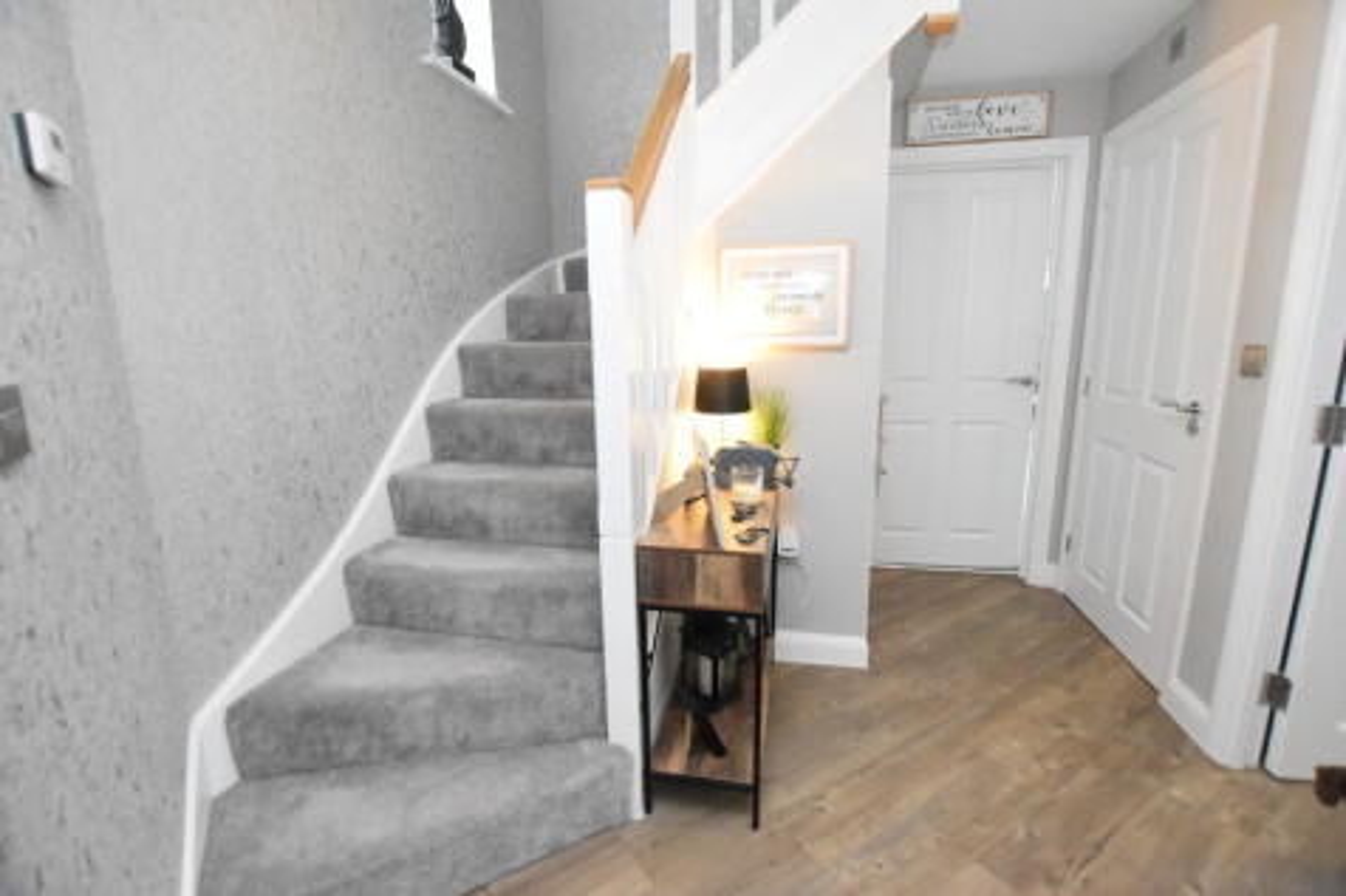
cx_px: 673
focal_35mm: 15
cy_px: 448
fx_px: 561
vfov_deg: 77.3
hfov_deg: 100.4
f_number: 3.5
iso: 6400
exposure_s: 1/125
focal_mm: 10
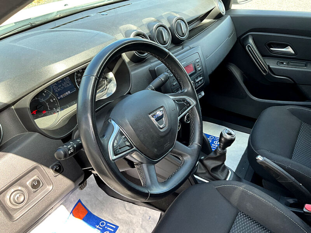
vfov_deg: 48.2
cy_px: 116
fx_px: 261
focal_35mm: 29
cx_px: 156
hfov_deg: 61.7
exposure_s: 1/122
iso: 40
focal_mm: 3
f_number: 1.8
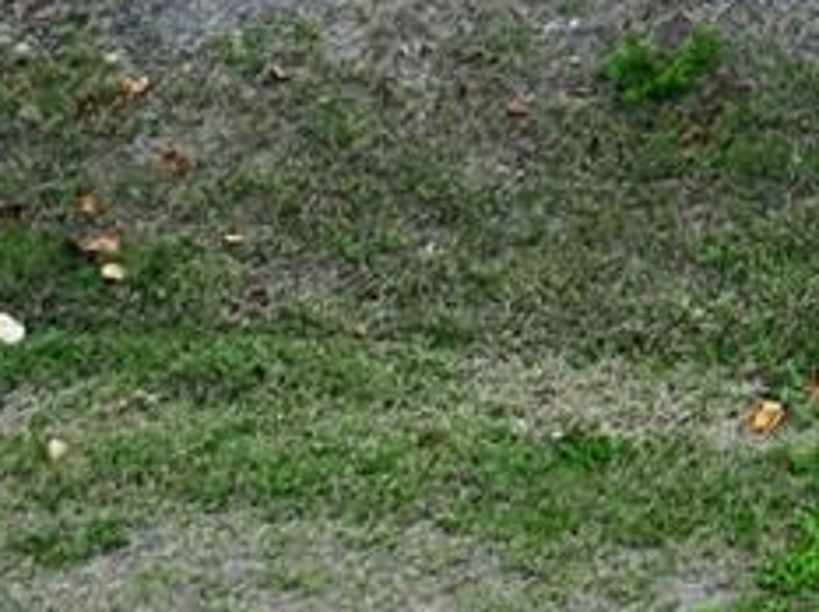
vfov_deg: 7.9
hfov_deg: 10.8
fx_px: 3898
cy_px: -1136
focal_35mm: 165
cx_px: 1747
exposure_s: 1/320
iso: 100
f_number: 3.2
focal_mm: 12.29
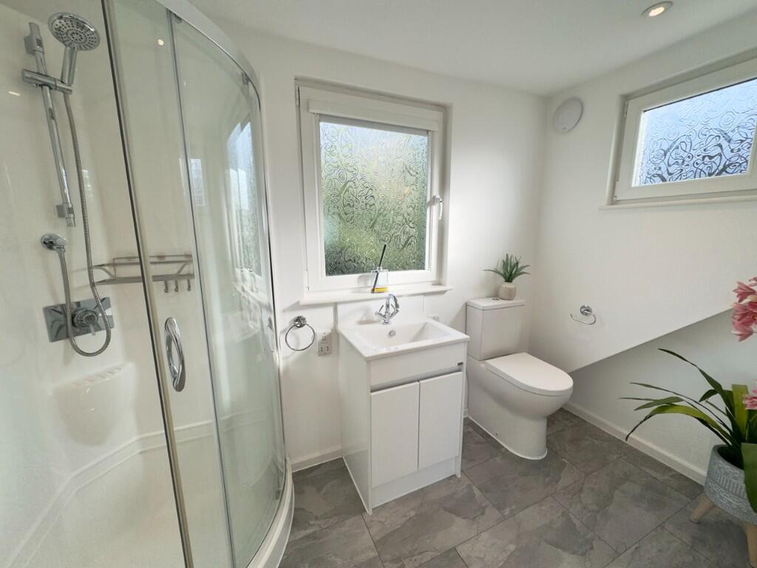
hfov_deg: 102.1
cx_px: 378
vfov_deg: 85.7
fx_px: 306
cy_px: 284
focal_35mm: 14
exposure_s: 1/364
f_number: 2.2
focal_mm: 2.22
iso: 40
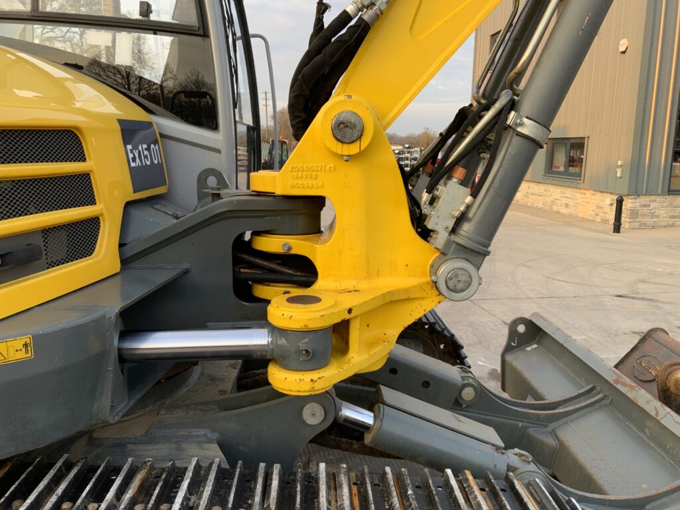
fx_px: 570
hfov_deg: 61.7
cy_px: 255
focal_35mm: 29
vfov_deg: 48.2
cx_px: 340
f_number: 1.8
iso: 32
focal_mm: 3
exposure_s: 1/122
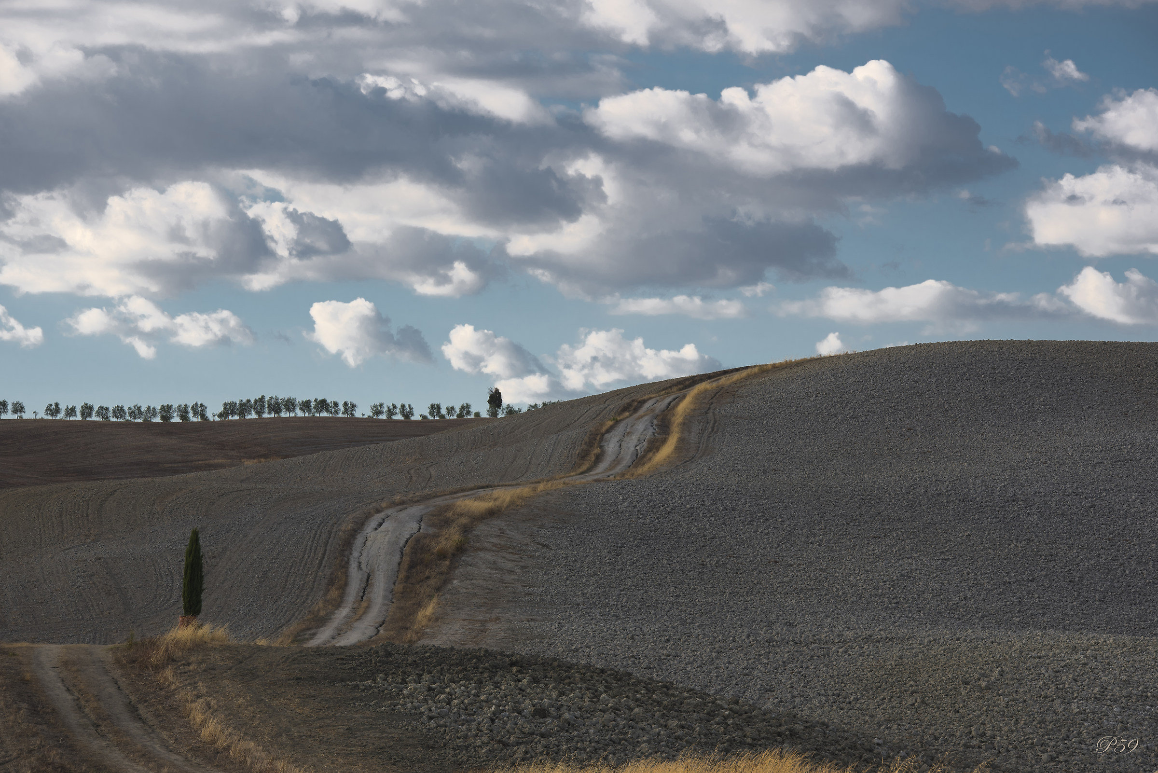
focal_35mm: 140
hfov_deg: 14.6
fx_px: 4505
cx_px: 579
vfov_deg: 9.8
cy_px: 386
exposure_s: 1/160
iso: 100
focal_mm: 140
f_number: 9
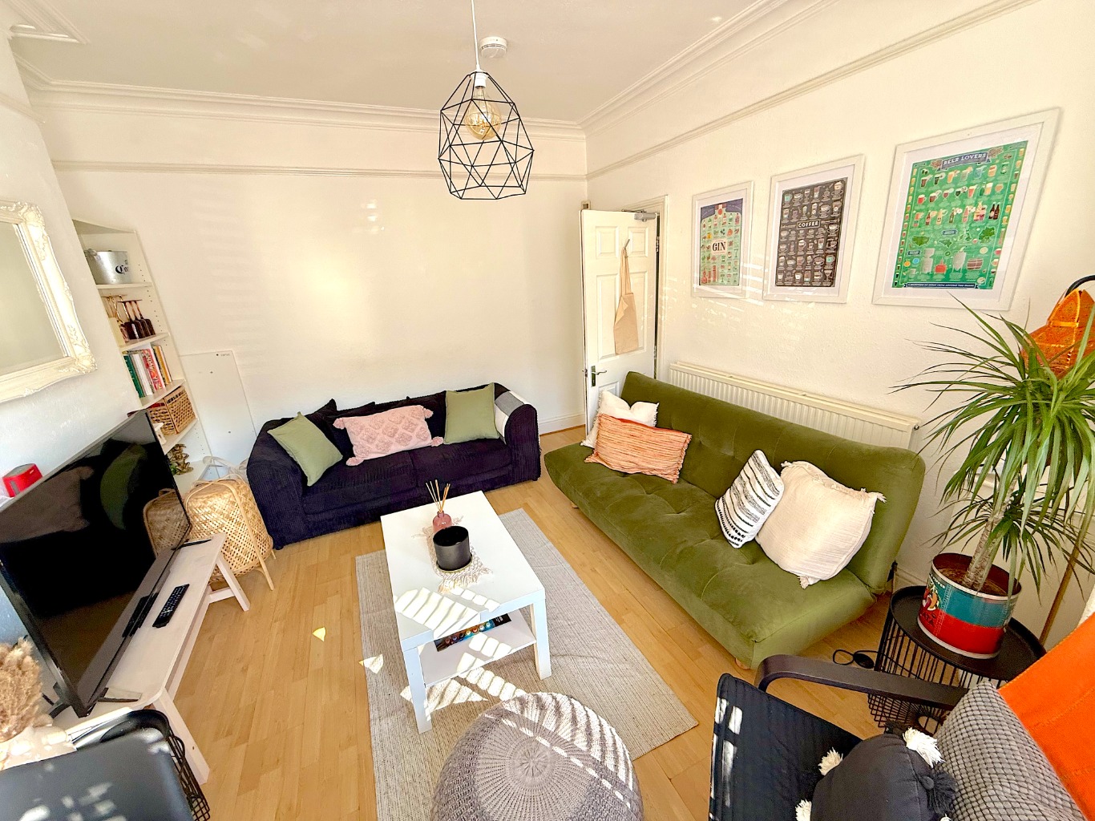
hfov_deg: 102.1
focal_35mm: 14
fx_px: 443
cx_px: 548
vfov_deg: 85.7
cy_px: 410
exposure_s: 1/99
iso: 160
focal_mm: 2.22
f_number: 2.2
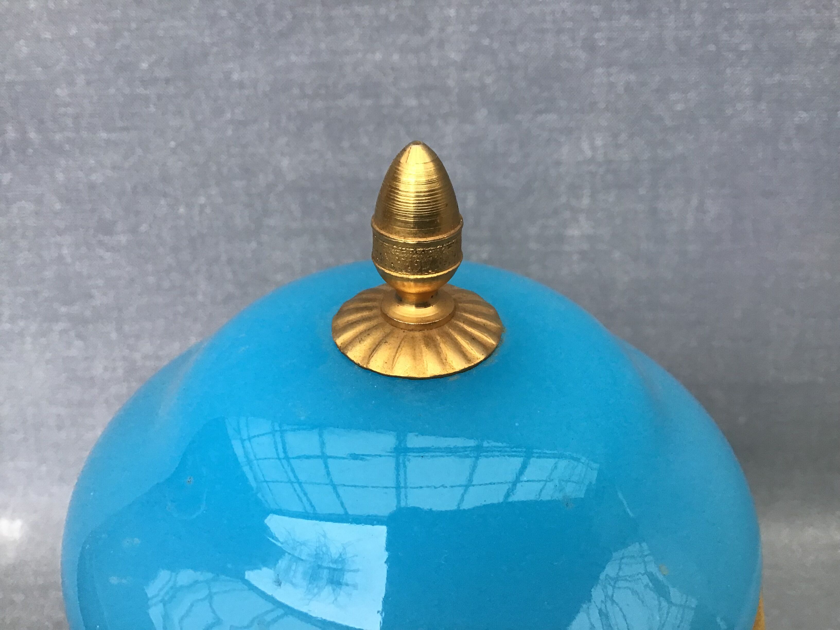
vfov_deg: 45.4
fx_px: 752
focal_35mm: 31
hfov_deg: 58.4
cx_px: 420
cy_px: 315
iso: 80
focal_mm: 3.3
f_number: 2.4
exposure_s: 1/33
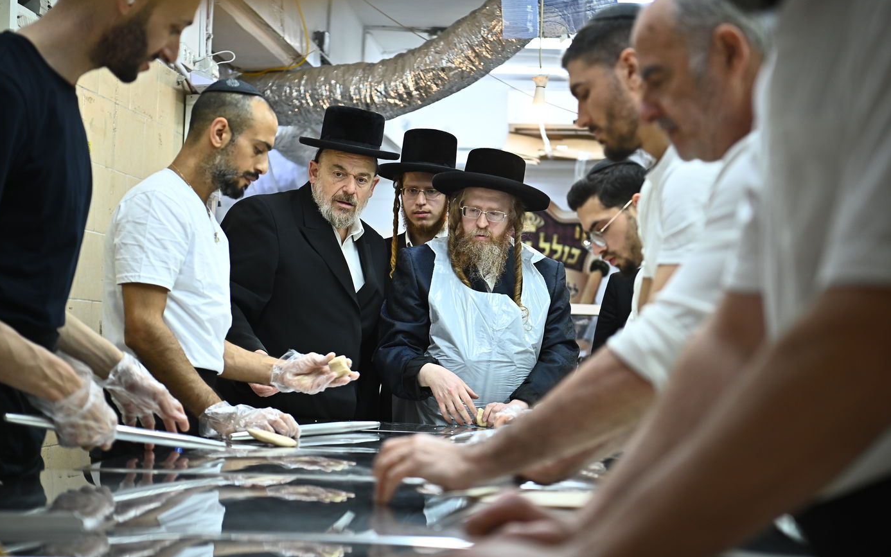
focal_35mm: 72
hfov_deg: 28.6
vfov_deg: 18.1
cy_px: 285
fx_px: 1748
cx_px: 442
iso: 1000
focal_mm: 70
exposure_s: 1/250
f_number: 3.2
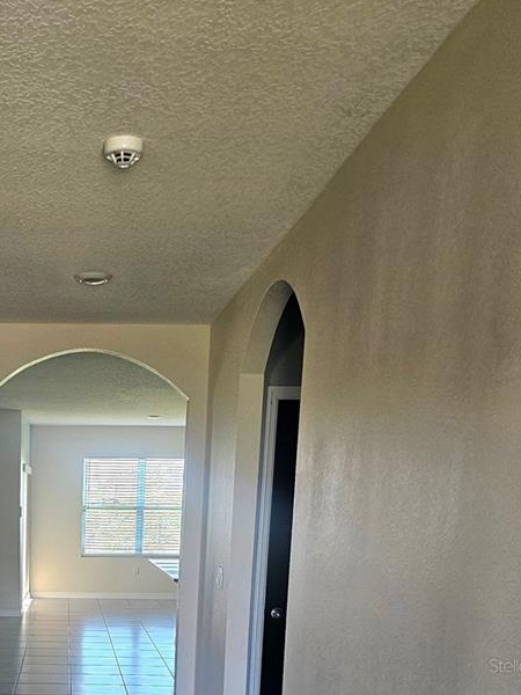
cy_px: 665
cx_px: 50
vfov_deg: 37.6
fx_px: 923
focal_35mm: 46
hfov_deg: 30.1
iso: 200
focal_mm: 6.3
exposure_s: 1/120
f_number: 1.7
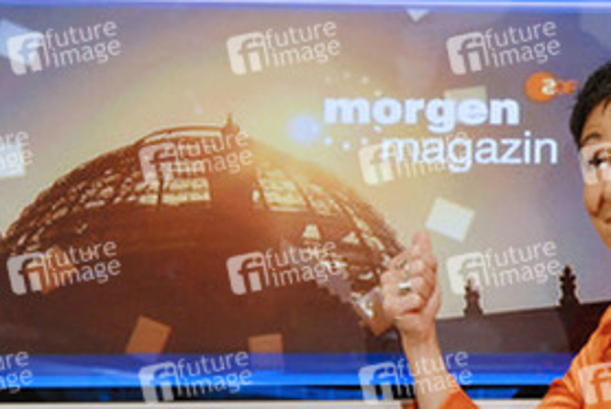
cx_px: 442
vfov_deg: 10.4
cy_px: 213
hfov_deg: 15.4
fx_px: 2256
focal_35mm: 133
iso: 800
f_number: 5
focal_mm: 55
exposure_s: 1/60
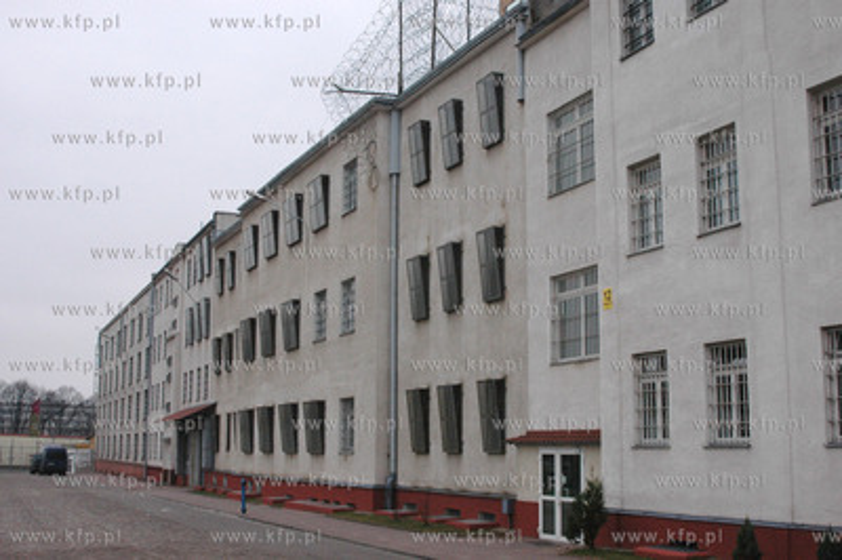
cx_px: 421
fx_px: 982
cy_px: 280
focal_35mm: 42
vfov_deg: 31.8
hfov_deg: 46.4
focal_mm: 28
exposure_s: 1/200
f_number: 7.1
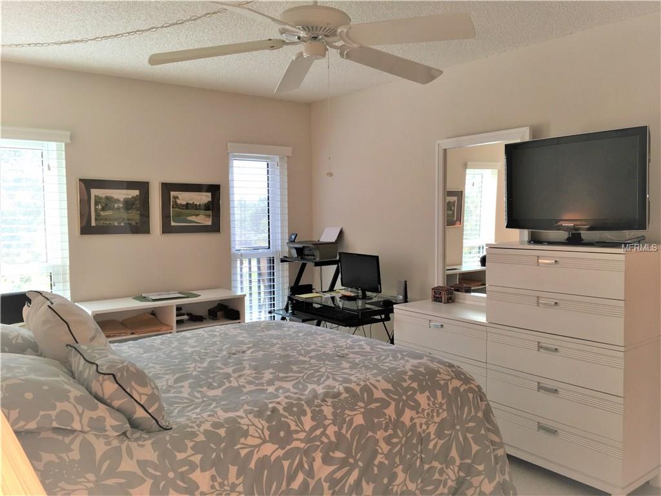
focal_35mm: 29
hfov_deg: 61.7
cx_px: 330
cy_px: 248
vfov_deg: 48.2
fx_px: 554
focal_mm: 4.15
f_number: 2.2
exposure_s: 1/30
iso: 25
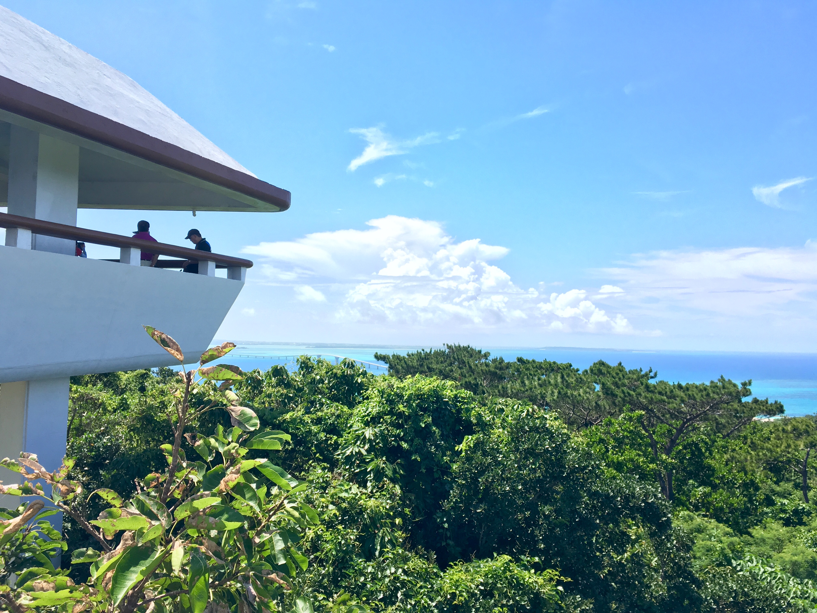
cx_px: 408
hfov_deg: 61.7
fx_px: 684
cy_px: 306
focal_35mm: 29
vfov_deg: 48.2
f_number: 2.2
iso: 25
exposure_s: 1/718
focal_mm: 4.15
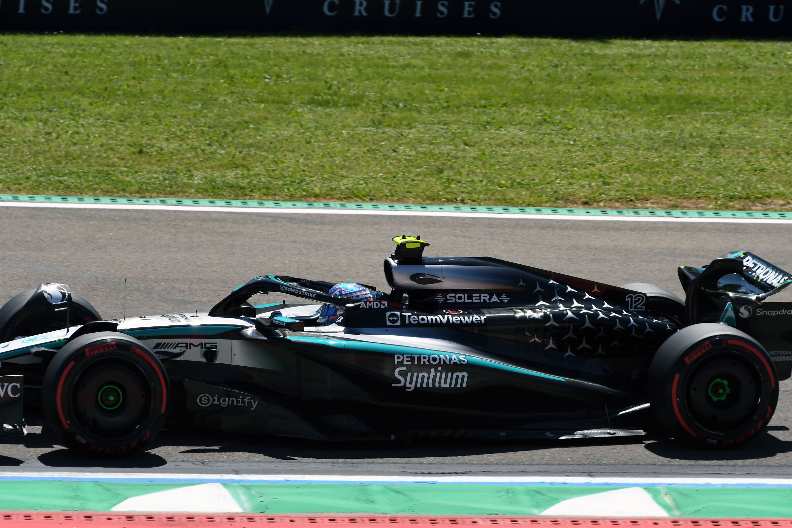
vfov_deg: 3.3
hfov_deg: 4.9
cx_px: 396
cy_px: 264
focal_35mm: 420
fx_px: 9239
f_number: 5.6
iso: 400
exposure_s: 1/2500
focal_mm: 280
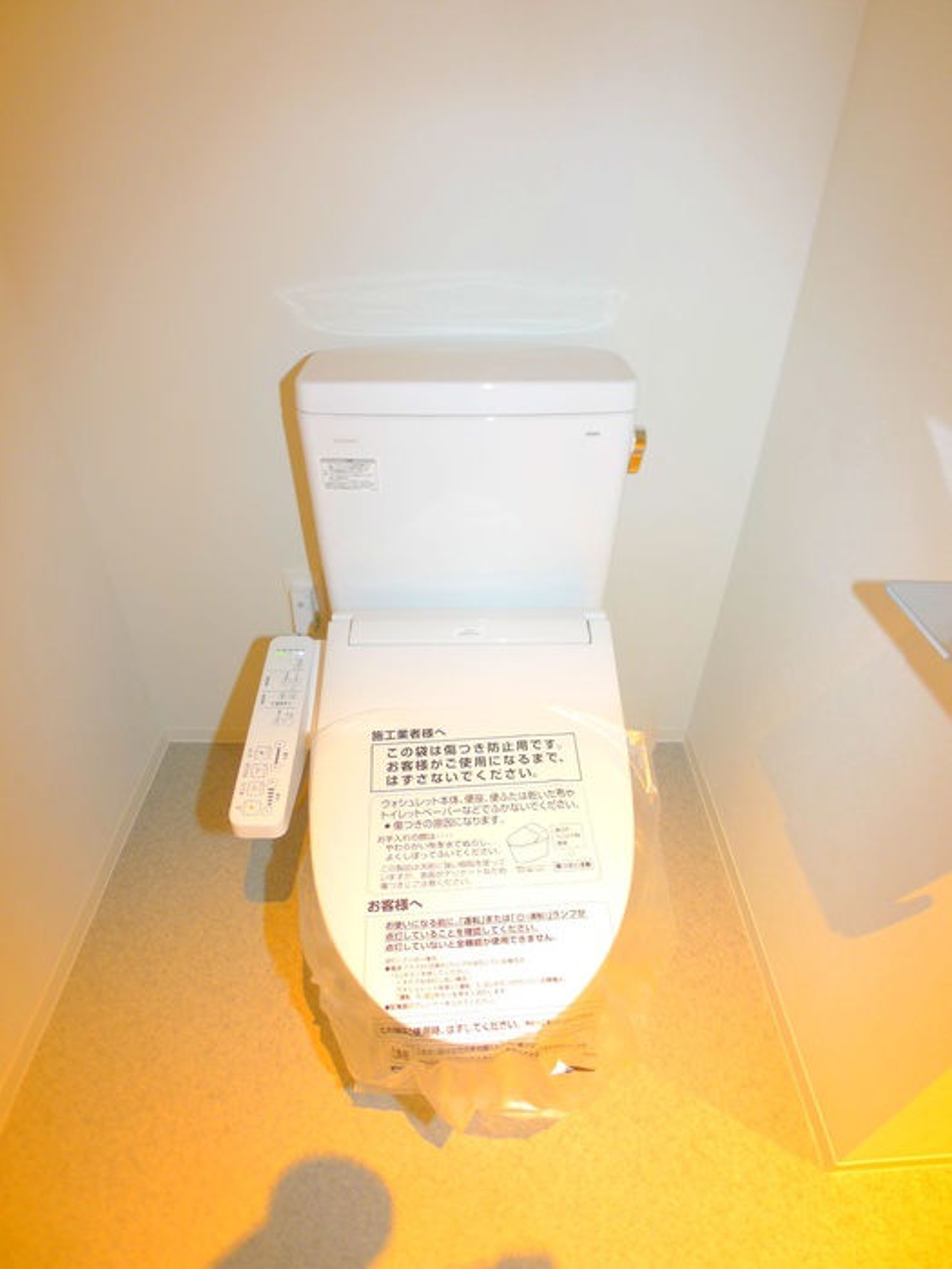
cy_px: 634
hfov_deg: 56.8
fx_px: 880
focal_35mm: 24
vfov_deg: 71.6
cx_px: 476
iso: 100
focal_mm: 5.1
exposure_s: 1/13
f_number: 2
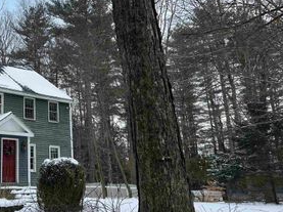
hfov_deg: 38.0
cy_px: 68
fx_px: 384
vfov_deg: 30.5
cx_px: 33
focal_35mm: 47
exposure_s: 1/1751
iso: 50
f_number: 1.5
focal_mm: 5.7
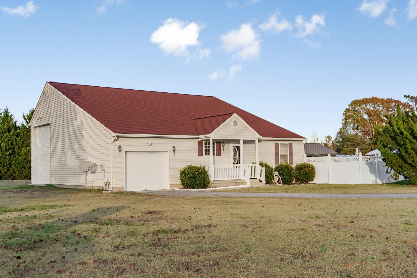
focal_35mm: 40
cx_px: 190
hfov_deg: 48.4
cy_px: 138
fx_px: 463
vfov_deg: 33.4
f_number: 6.3
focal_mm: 35
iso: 500
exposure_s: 1/800
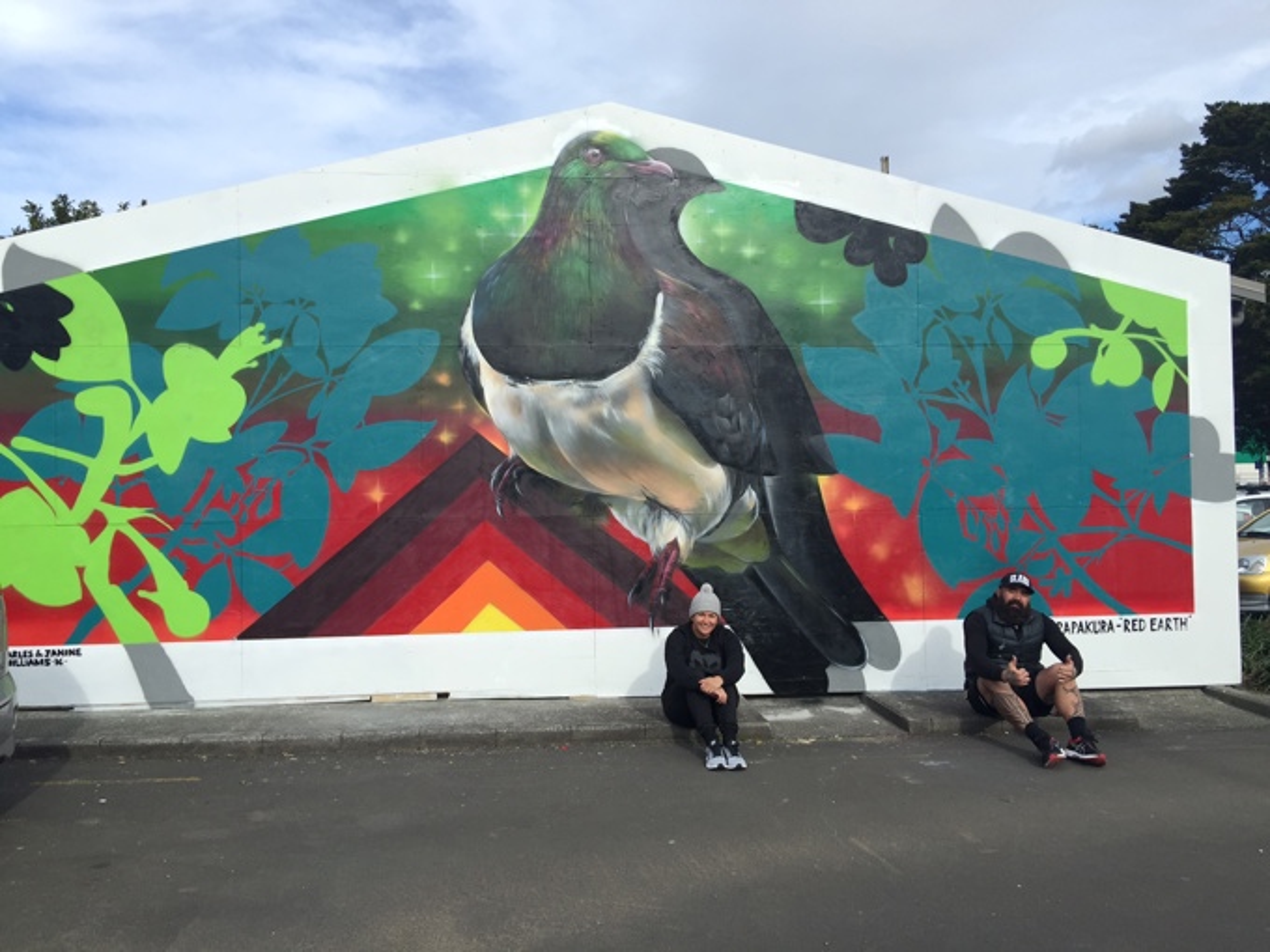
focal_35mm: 29
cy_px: 476
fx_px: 1064
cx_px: 635
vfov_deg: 48.2
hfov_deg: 61.7
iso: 32
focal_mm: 4.15
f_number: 2.2
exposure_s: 1/920
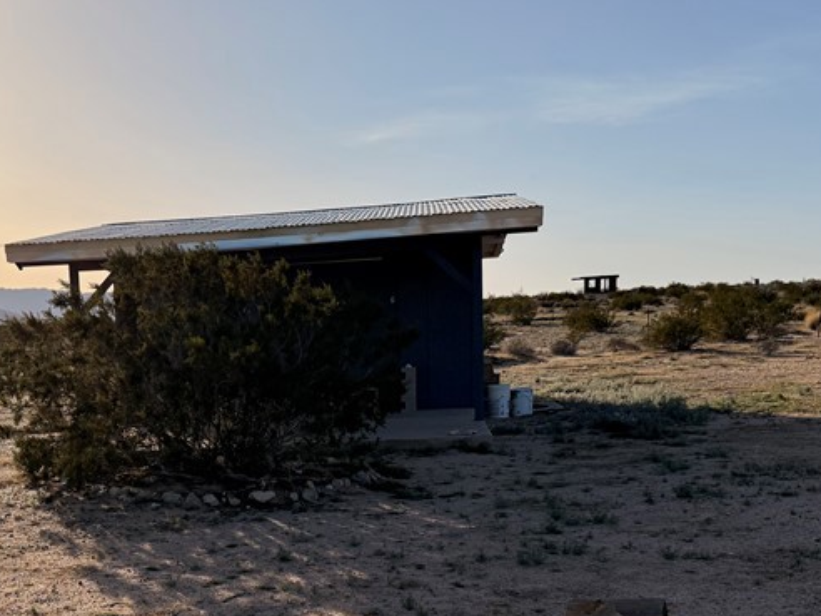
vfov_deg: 28.3
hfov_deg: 37.3
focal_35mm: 50
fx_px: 1186
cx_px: 205
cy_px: 518
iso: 100
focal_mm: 6.76
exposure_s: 1/14286
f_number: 1.78
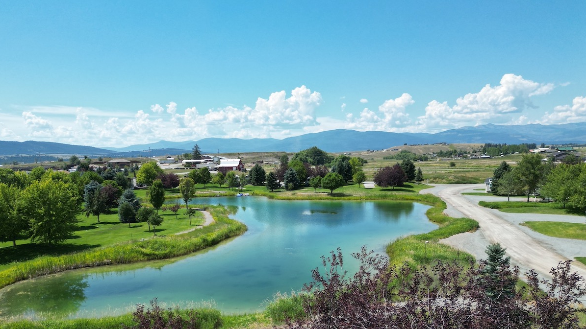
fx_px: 435
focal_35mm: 28
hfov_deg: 67.9
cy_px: 227
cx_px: 276
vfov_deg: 40.8
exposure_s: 1/3000
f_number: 1.7
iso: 140
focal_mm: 6.72
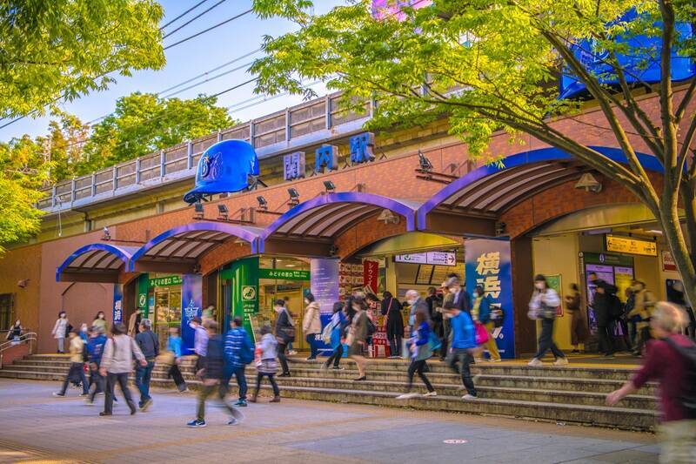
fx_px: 812
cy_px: 232
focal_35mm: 42
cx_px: 348
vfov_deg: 31.9
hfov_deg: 46.4
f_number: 2.8
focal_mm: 42
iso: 125
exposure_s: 1/10
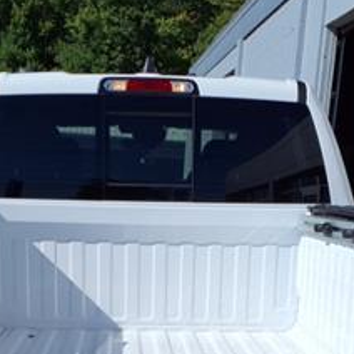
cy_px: 366
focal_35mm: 72
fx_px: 833
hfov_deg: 24.0
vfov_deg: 22.9
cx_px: 172
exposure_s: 1/5000
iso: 40
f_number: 1.9
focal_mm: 3.58
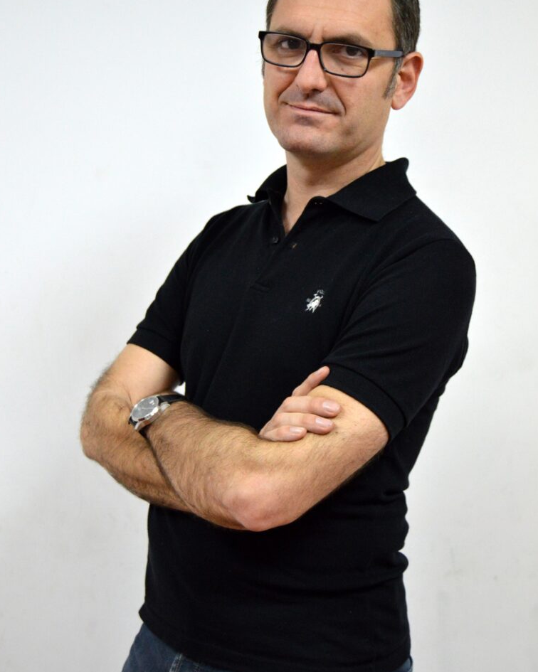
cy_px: 268
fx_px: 1095
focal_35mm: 55
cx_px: 267
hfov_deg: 27.6
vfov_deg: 34.0
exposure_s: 1/80
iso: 1600
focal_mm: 32
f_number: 4.5
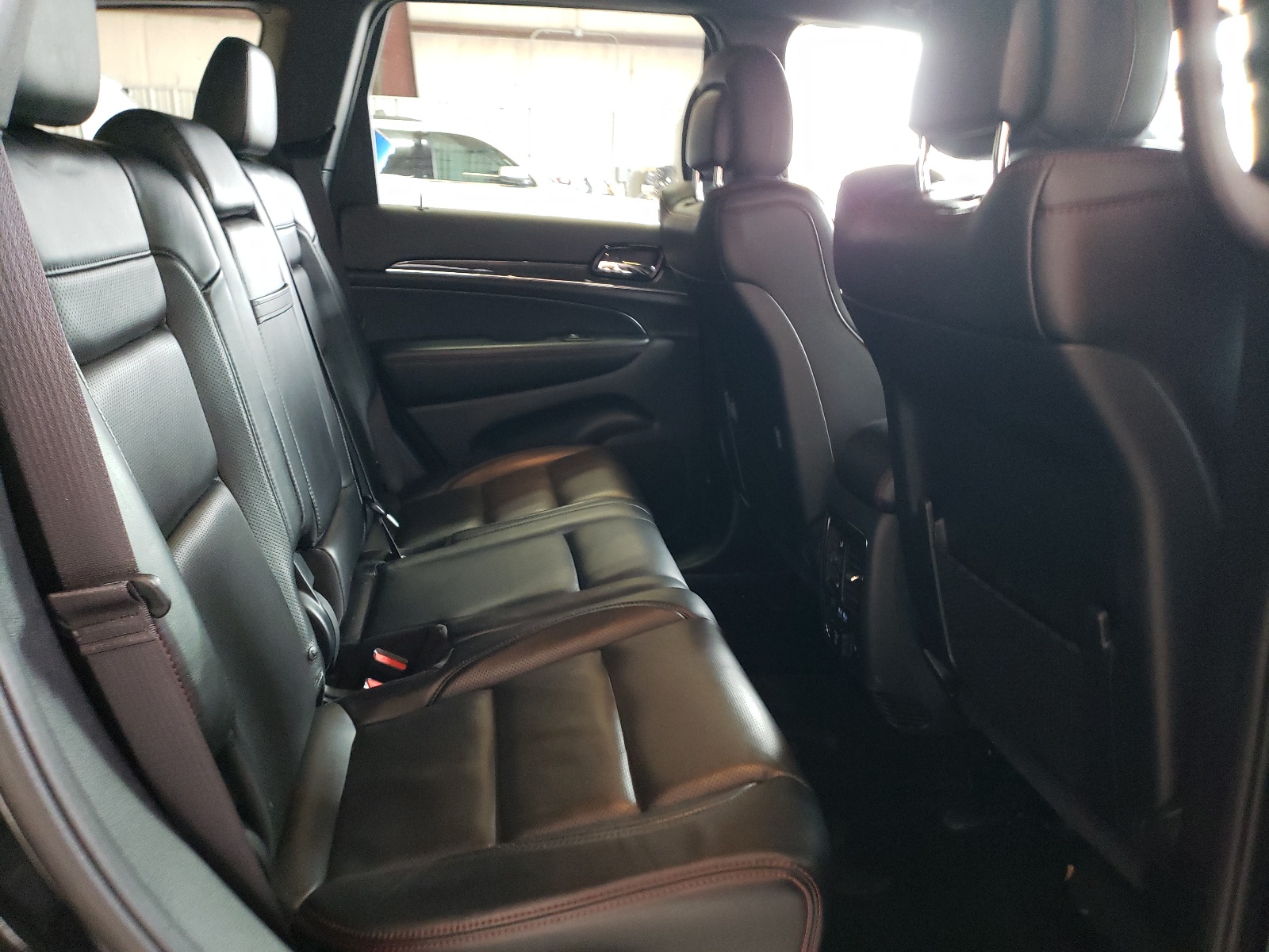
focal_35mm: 26
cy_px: 476
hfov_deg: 67.3
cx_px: 634
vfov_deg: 53.1
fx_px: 953
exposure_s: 1/30
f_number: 1.5
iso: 350
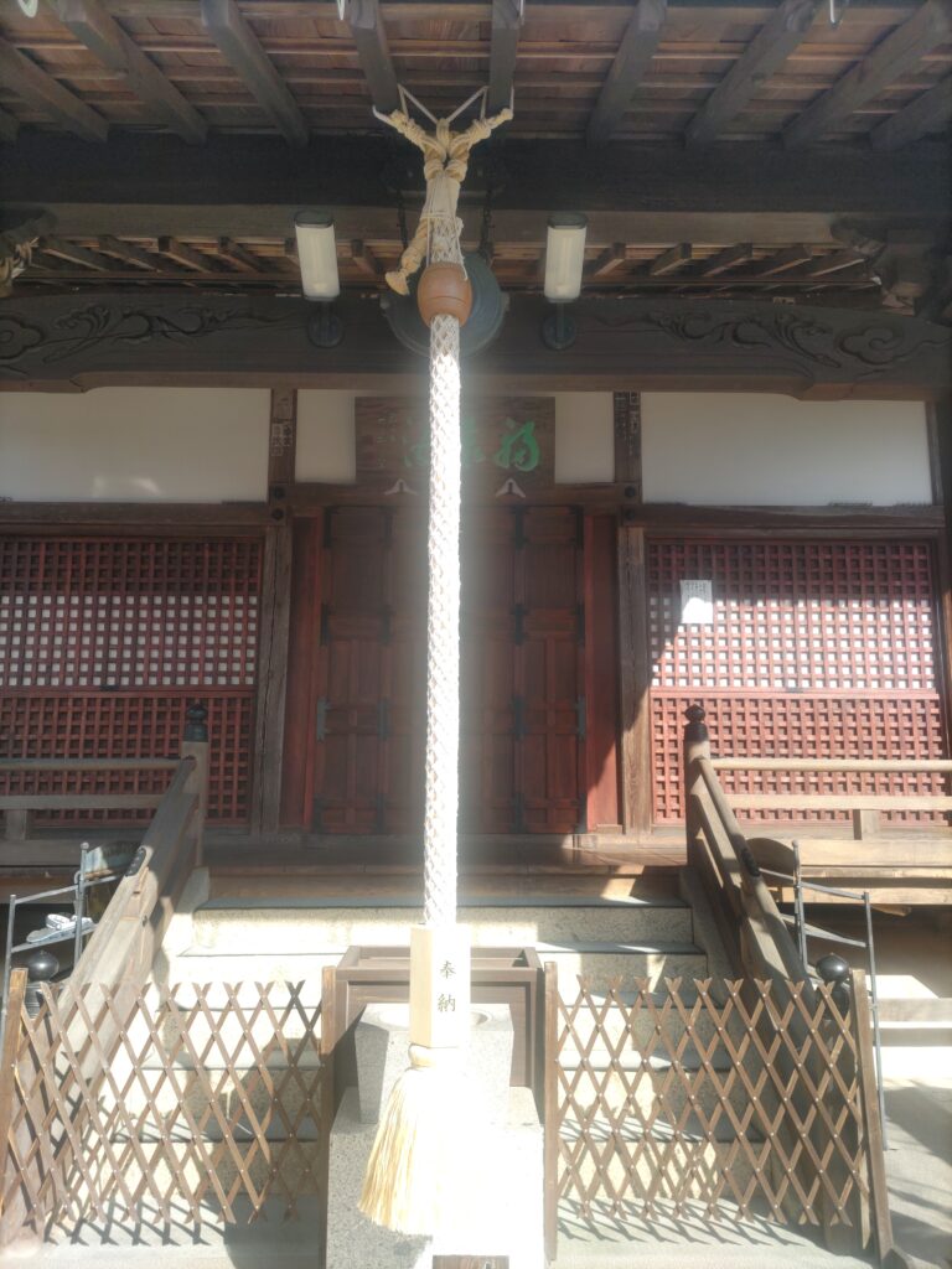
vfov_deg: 67.3
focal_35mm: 26
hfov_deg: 53.1
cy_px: 634
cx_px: 476
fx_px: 953
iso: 50
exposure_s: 1/480
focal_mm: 4.8
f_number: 1.79
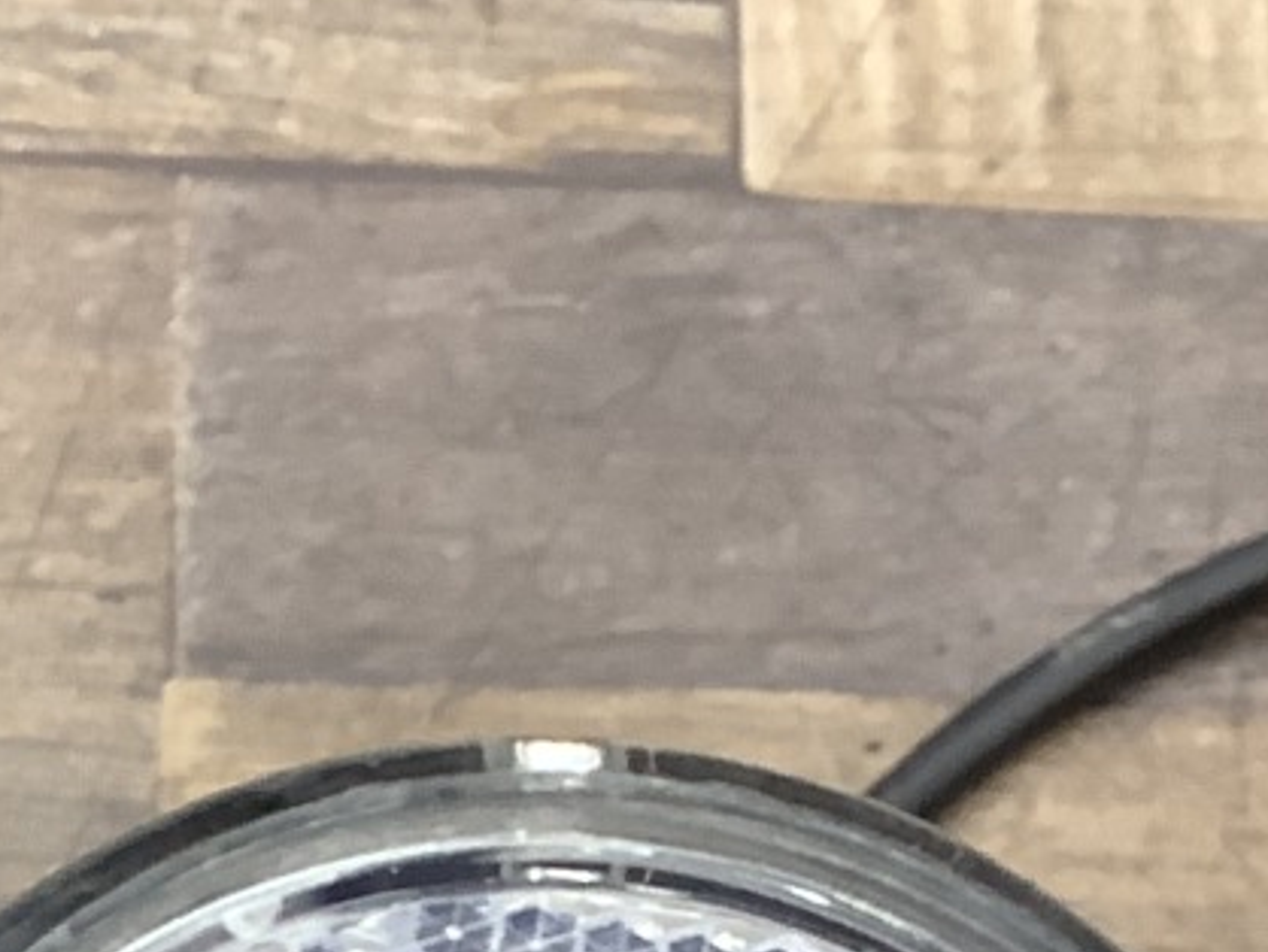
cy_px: 1724
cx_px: 525
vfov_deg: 11.3
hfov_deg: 16.1
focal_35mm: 122
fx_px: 4471
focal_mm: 3.3
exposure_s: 1/60
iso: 160
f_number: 2.4
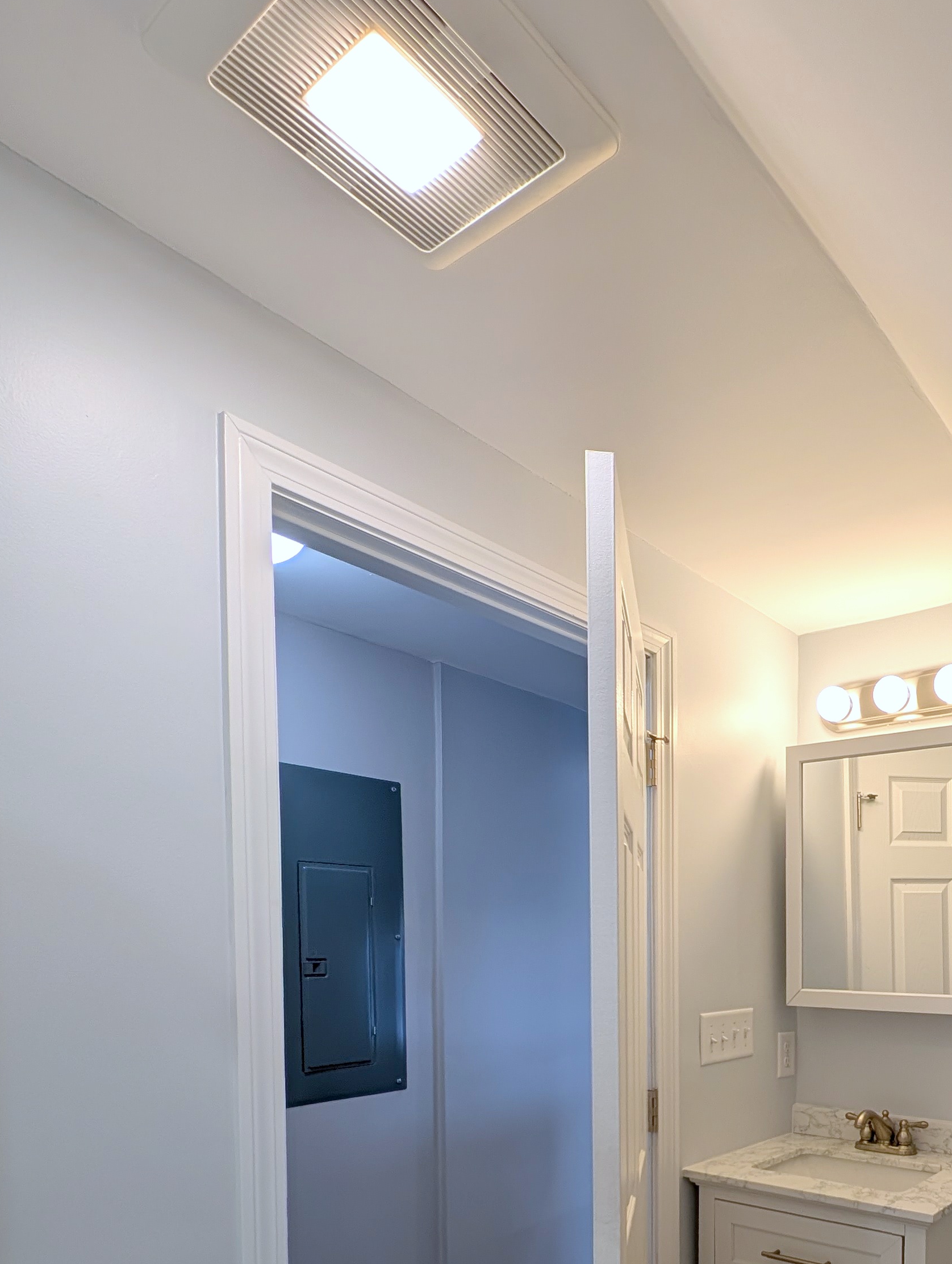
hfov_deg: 55.7
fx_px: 804
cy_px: 987
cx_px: 794
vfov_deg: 69.8
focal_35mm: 22
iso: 49
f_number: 1.95
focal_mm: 2.23
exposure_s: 1/120
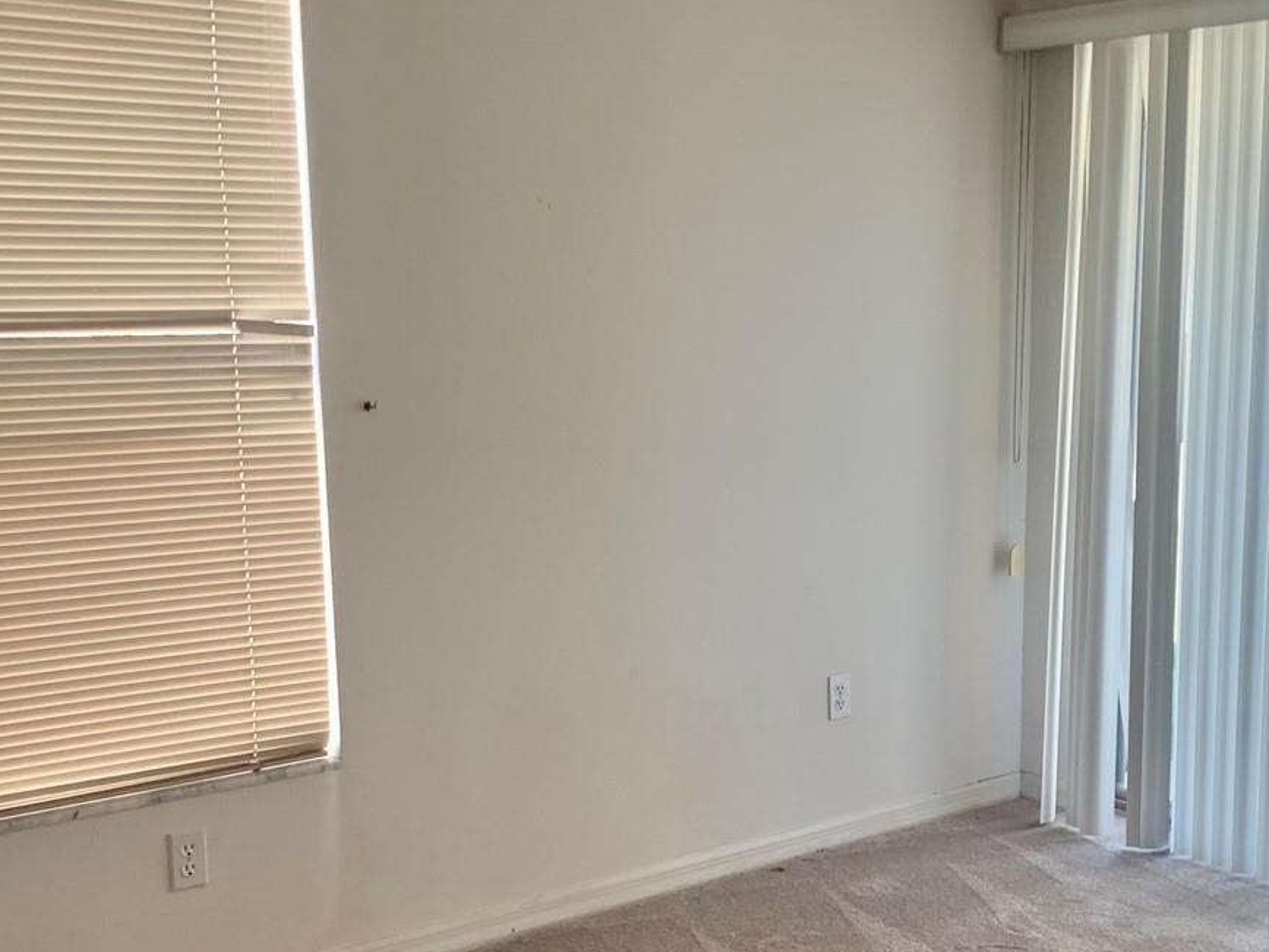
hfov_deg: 39.3
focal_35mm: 48
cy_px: 587
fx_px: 1759
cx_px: 815
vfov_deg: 30.2
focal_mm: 4.25
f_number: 1.8
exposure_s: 1/120
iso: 64
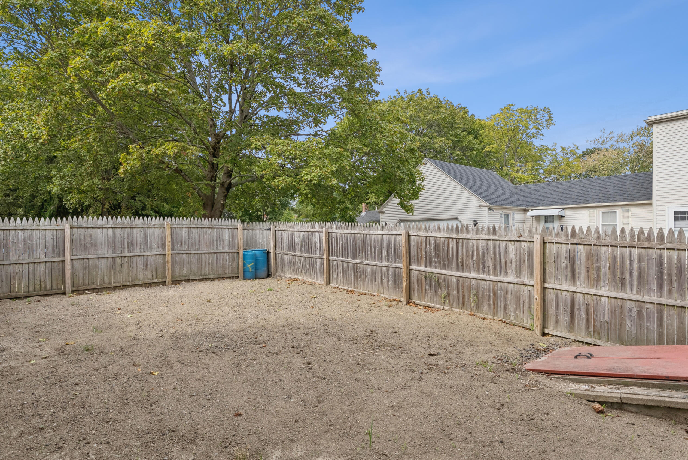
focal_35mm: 19
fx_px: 363
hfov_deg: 86.8
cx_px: 330
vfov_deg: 64.6
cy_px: 234
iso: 320
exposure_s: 1/500
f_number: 7.1
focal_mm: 16
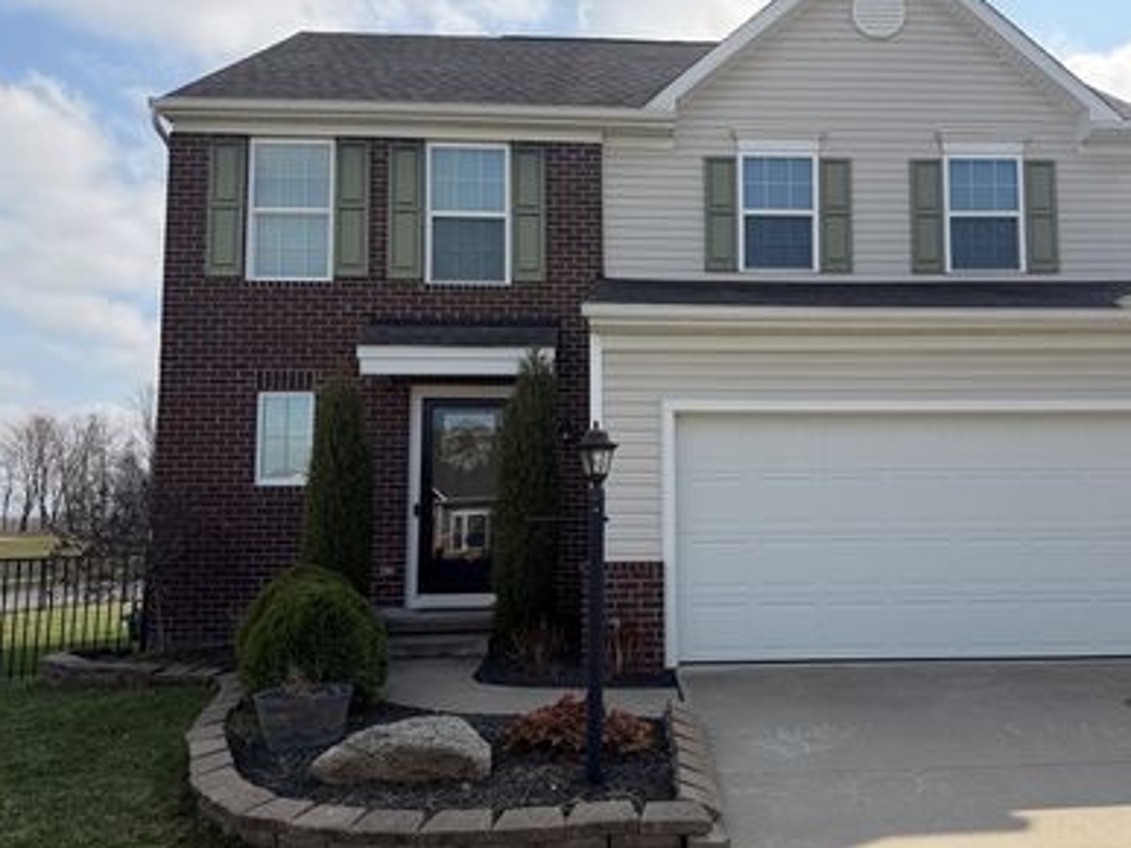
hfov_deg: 57.7
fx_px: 1013
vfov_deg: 45.4
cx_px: 698
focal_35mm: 31
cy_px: 428
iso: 100
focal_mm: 6.76
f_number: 1.78
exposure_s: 1/5714
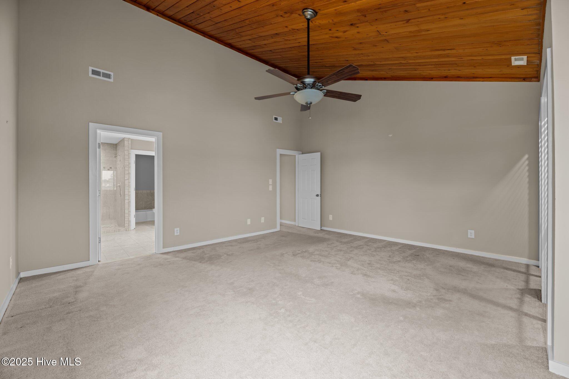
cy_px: 190
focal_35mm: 14
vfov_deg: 81.2
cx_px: 284
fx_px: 221
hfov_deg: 104.3
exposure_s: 3
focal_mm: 14
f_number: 9
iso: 400
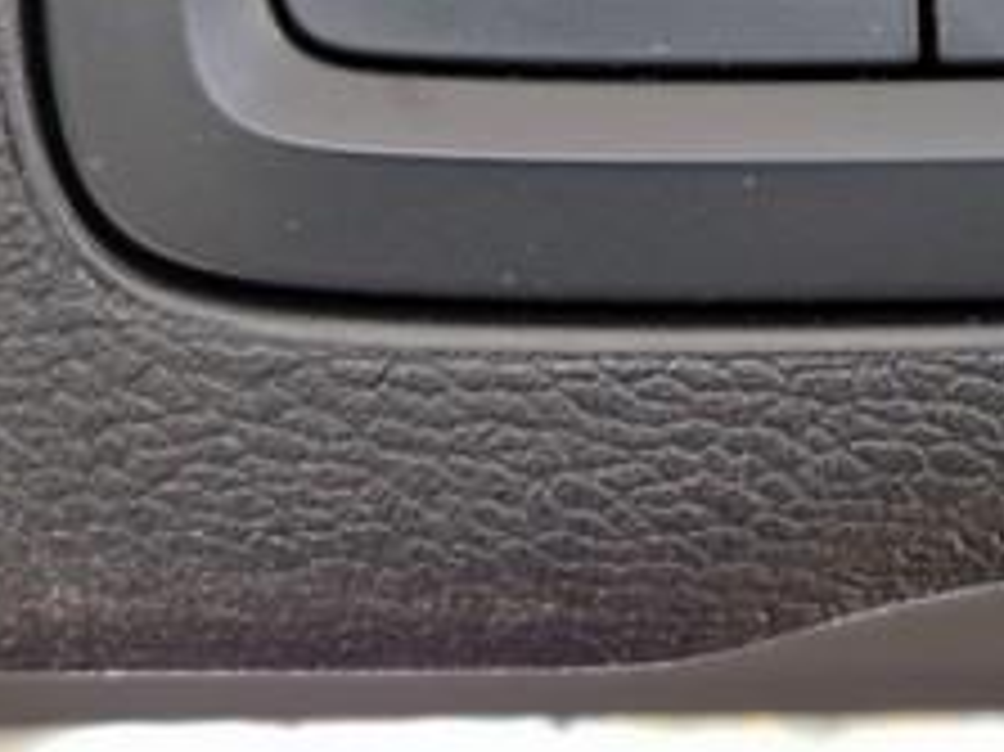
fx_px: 1913
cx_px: 815
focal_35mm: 66
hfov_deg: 28.7
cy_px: -225
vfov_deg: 20.3
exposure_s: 1/50
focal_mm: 5.4
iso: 500
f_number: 1.8
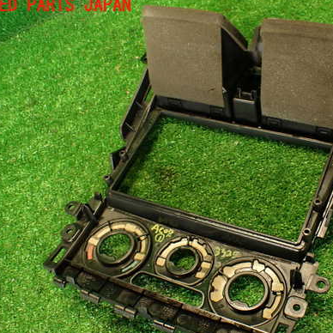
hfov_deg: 40.2
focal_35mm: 41
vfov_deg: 40.8
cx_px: 233
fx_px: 446
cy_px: 188
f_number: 2.3
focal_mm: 5.4
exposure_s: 1/30
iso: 320
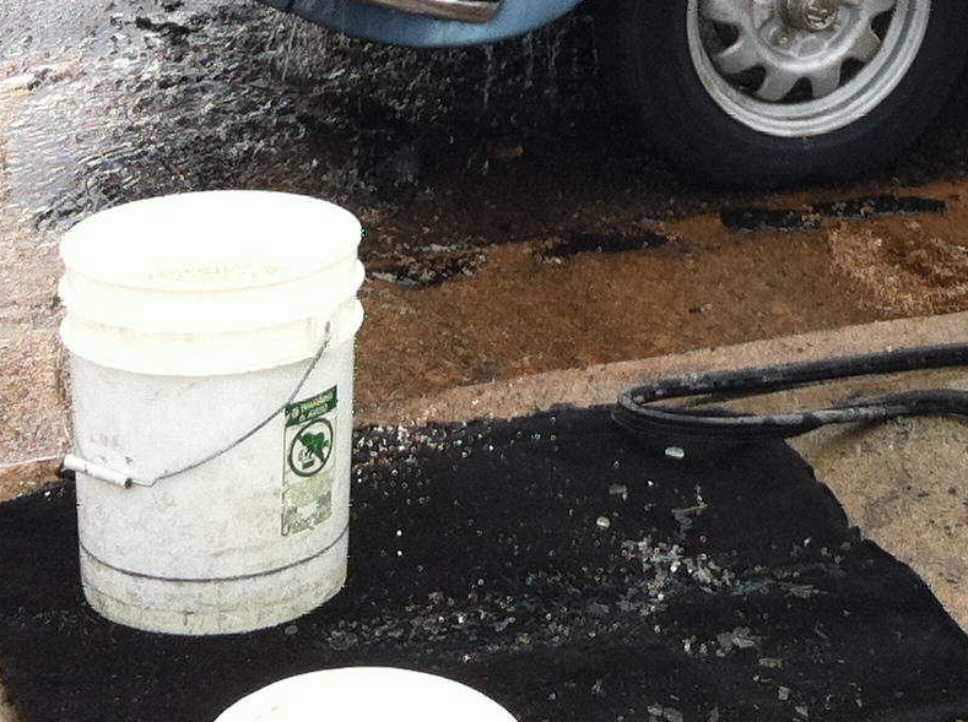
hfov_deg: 17.1
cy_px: -365
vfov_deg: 12.2
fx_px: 3210
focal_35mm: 115
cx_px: 703
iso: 80
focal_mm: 3.85
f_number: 2.8
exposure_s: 1/299
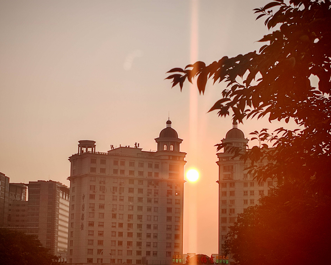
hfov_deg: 19.6
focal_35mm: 98
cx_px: 157
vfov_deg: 15.7
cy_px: 132
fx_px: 960
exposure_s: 1/1700
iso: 50
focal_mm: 6.14
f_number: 1.8
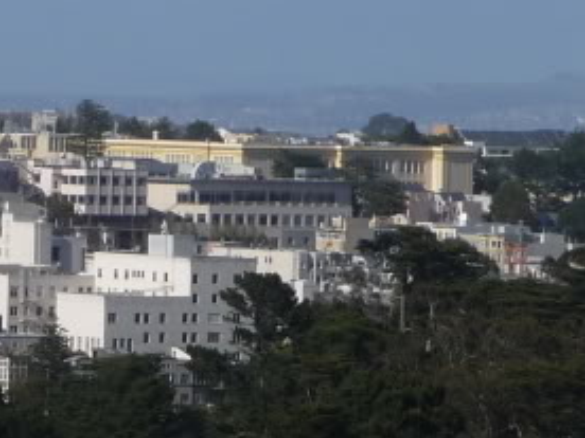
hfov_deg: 4.9
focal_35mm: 401
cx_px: -72
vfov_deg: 3.7
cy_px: -2
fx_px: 6777
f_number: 4.7
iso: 100
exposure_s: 1/1000
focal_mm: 17.5
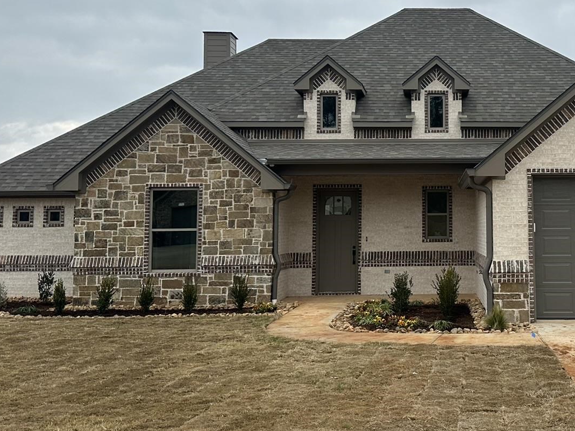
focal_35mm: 46
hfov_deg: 39.8
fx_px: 764
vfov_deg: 31.4
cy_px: 161
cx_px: 449
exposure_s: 1/1412
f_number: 1.78
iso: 80
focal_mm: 6.86
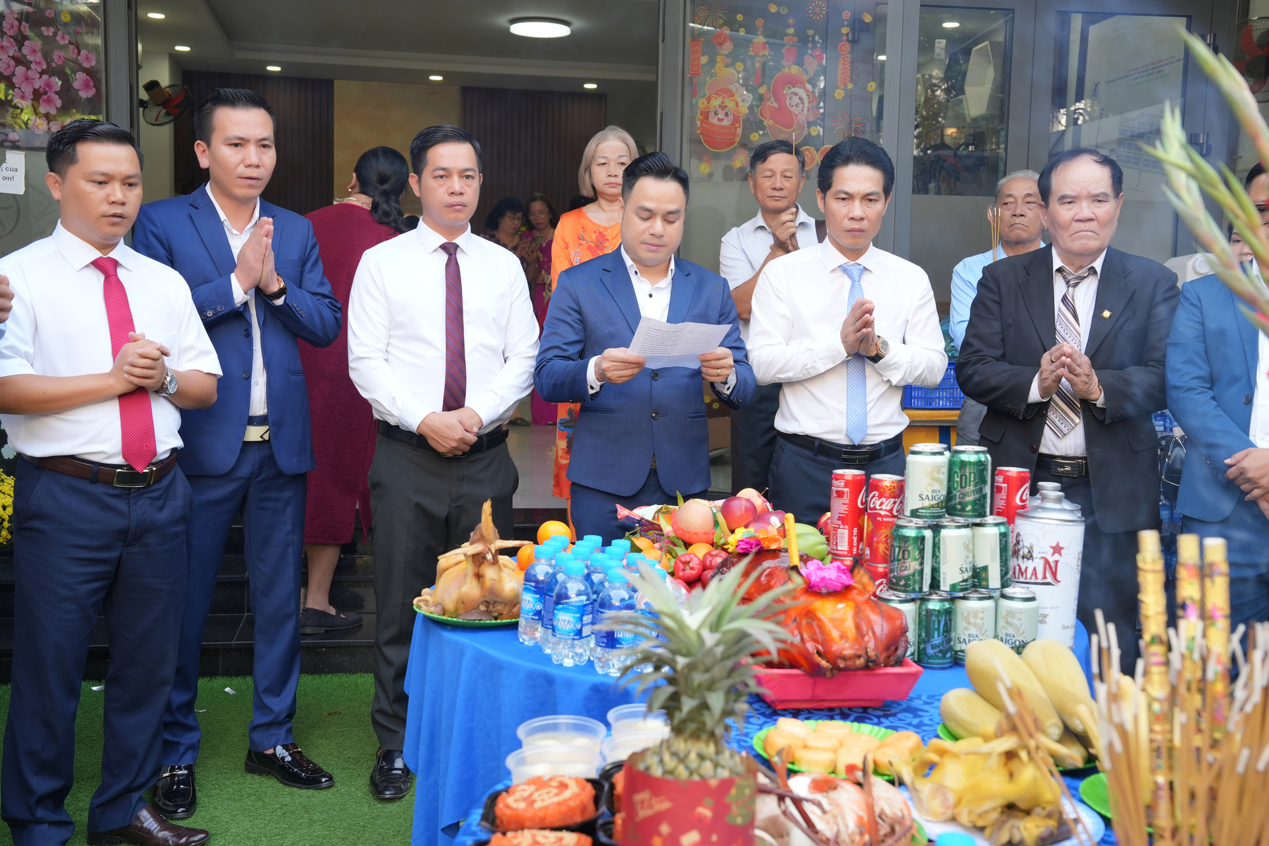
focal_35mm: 42
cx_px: 634
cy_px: 423
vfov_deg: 31.9
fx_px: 1480
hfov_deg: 46.4
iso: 250
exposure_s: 1/50
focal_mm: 42
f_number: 6.3
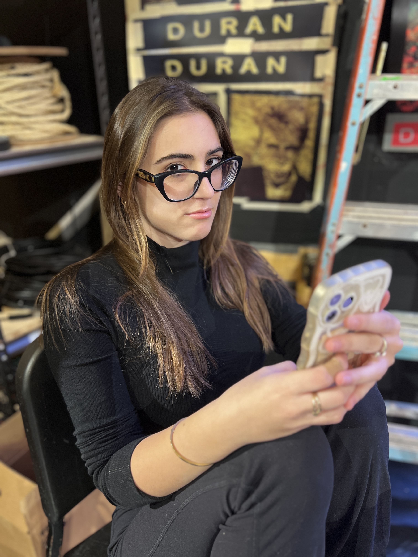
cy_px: 278
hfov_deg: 53.1
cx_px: 209
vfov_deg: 67.3
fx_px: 419
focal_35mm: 26
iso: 160
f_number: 1.5
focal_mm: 5.7
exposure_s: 1/60
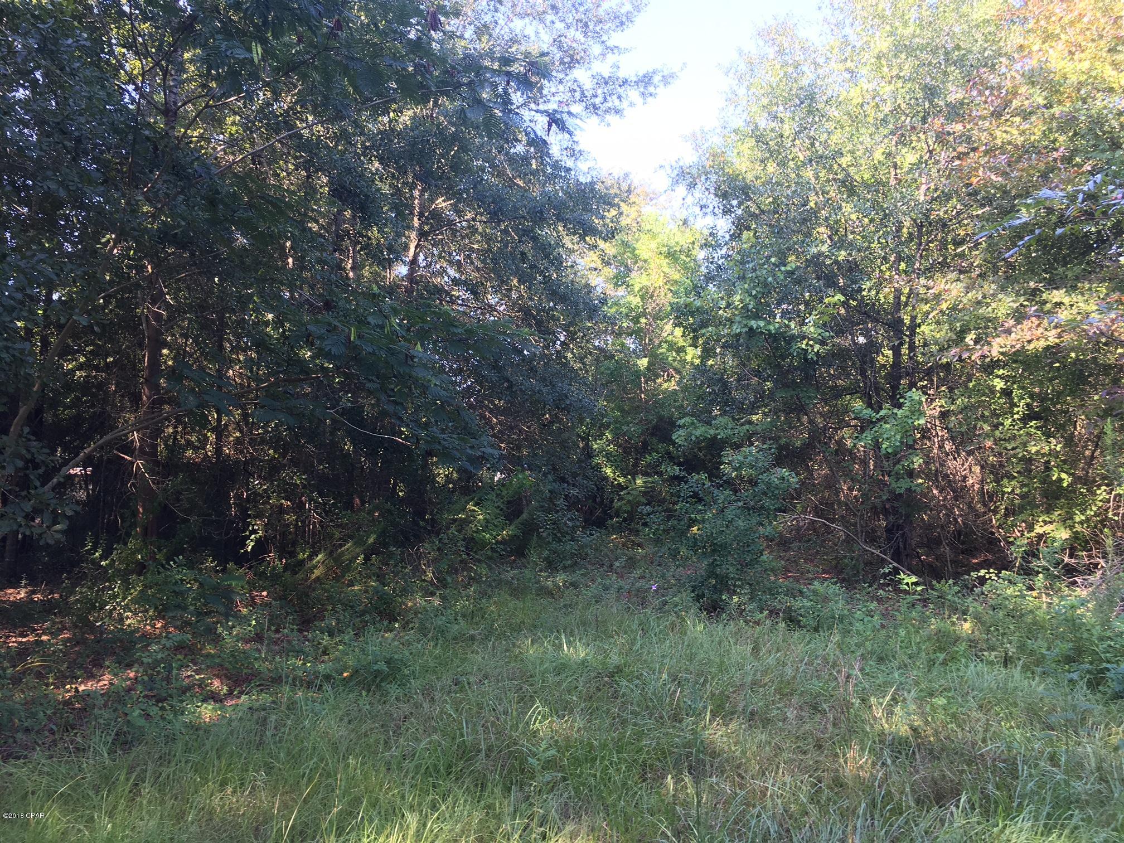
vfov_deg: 48.2
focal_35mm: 29
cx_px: 562
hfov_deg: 61.7
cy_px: 422
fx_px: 942
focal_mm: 4.15
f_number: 2.2
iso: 25
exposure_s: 1/60
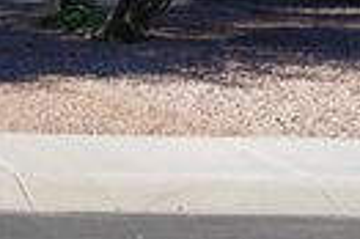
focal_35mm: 160
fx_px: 1598
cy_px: -206
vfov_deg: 8.2
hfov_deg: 11.9
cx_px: -289
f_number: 11
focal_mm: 28
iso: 100
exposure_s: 1/100
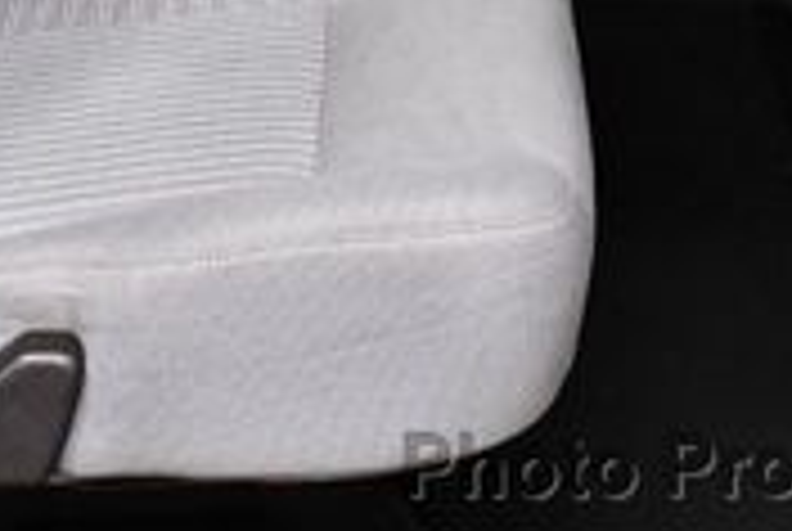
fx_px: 2887
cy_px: -412
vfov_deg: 10.0
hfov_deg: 15.6
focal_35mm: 131
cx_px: 338
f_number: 3.5
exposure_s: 1/125
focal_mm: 18
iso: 2800
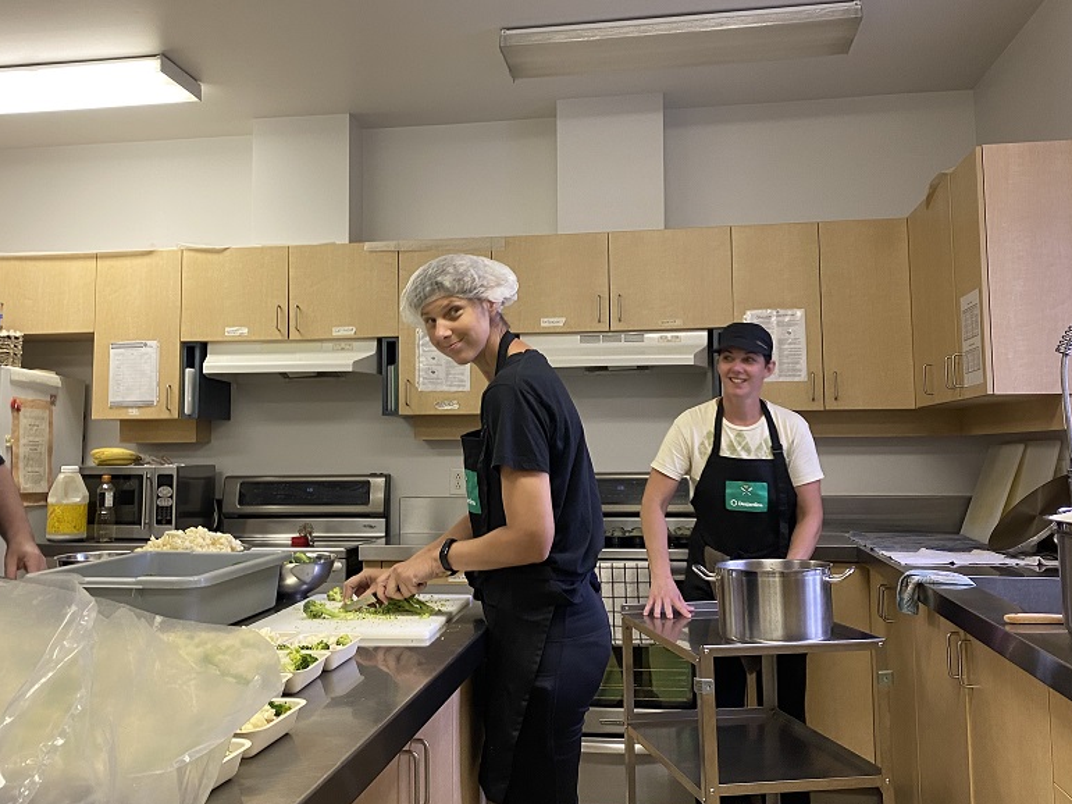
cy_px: 337
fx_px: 1053
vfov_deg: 41.7
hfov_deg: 53.9
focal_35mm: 34
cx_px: 478
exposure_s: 1/60
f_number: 1.8
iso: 100
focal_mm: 4.25
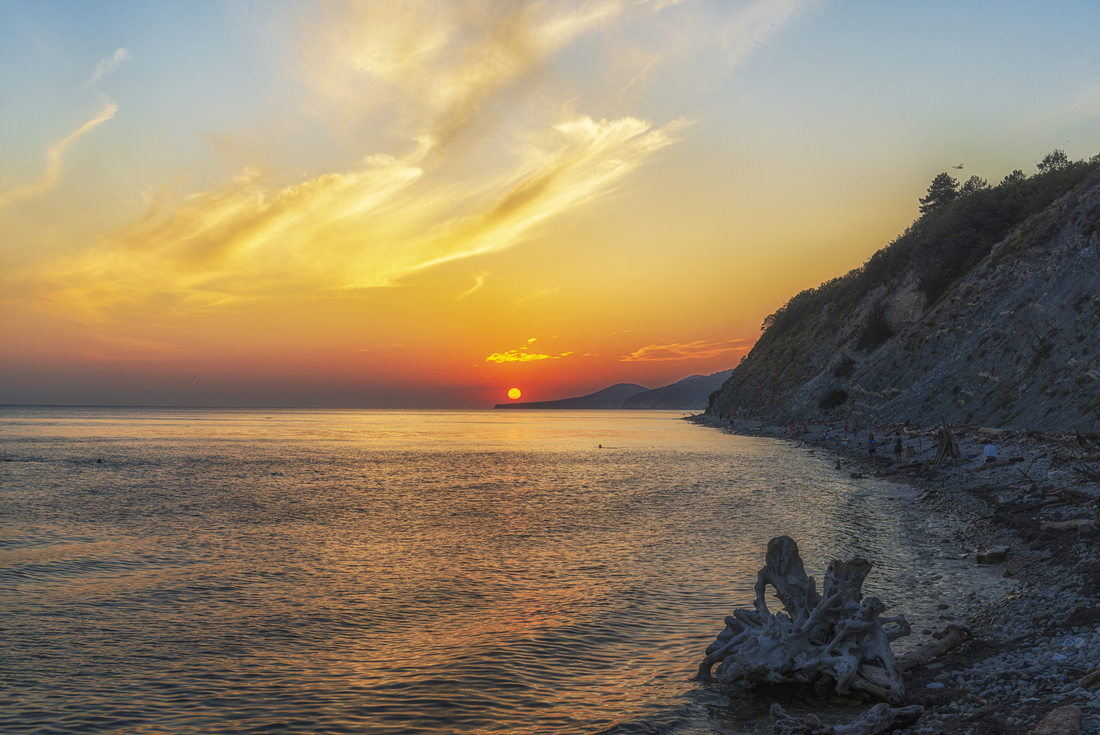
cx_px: 550
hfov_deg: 48.4
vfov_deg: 33.4
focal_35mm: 40
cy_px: 368
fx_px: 1223
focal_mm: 40
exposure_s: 1/250
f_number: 8
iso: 200
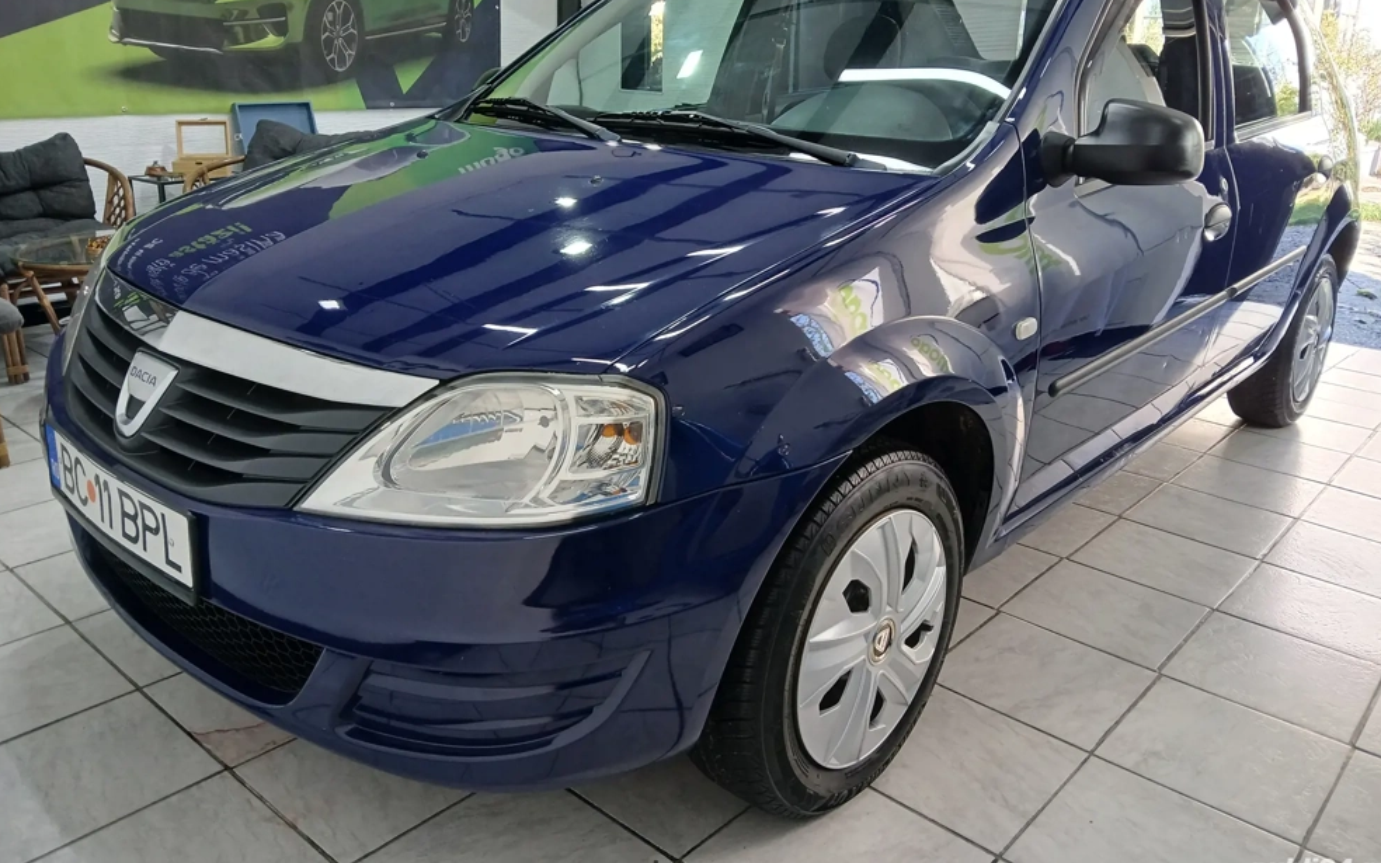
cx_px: 695
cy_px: 362
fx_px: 1054
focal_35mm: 28
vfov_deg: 44.4
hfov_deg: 66.5
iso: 64
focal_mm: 3.98
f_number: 1.8
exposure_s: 1/50
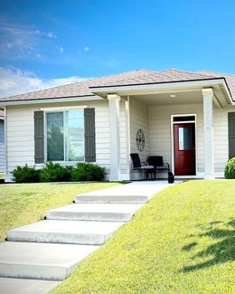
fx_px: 339
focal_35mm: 39
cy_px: 167
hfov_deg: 36.6
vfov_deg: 46.7
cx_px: 195
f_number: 1.5
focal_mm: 5.7
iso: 50
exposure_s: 1/2994
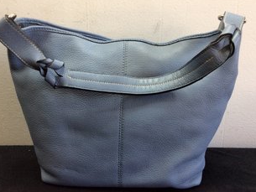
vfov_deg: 39.7
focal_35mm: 36
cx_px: 121
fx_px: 266
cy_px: 99
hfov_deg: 51.3
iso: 40
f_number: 2.4
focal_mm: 3.3
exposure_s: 1/24
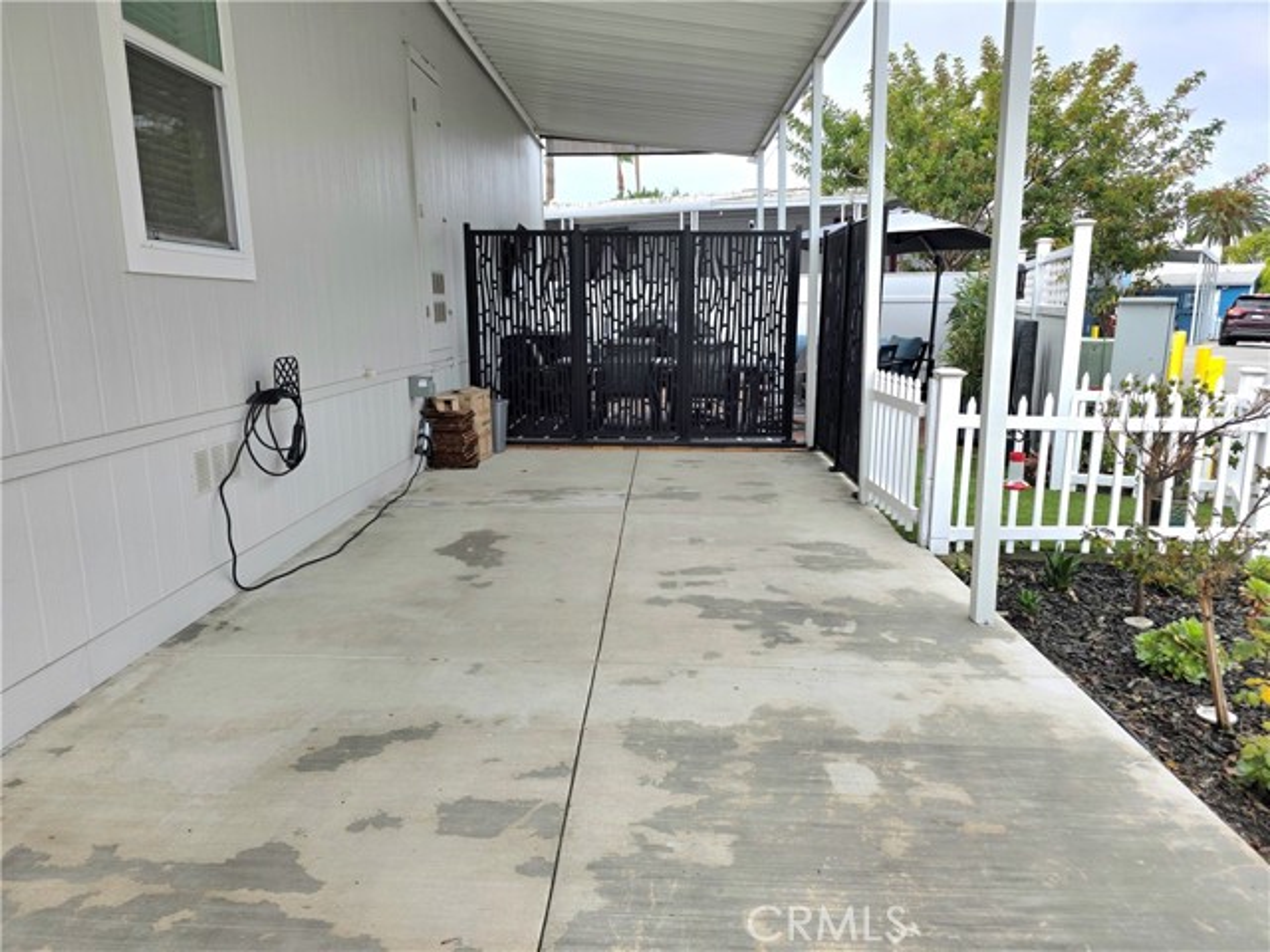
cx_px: 635
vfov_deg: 58.9
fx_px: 844
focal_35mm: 23
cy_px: 476
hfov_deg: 73.9
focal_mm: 6.3
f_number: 1.7
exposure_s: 1/3333
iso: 80
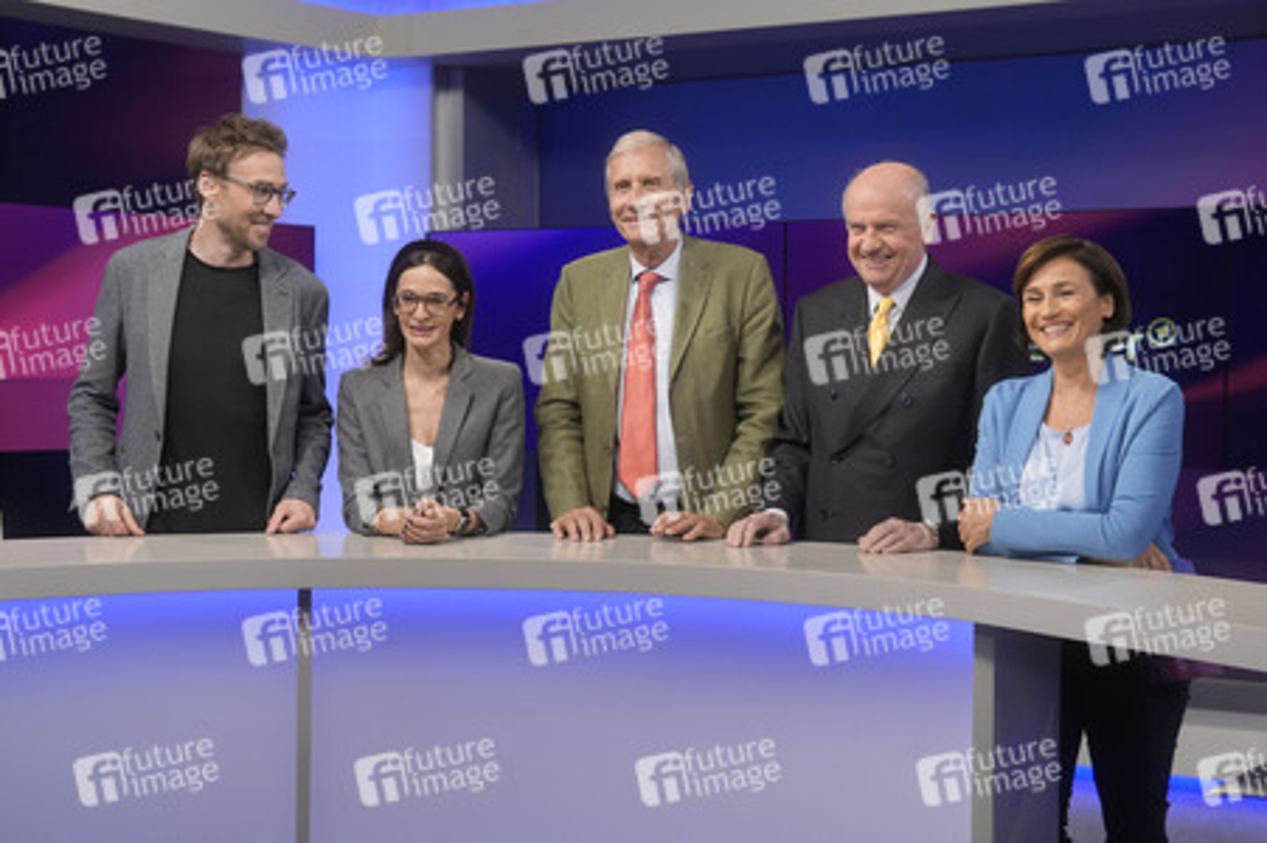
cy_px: 422
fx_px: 1583
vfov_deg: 29.8
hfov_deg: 43.6
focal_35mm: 45
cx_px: 634
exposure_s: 1/250
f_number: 2.2
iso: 640
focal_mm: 30
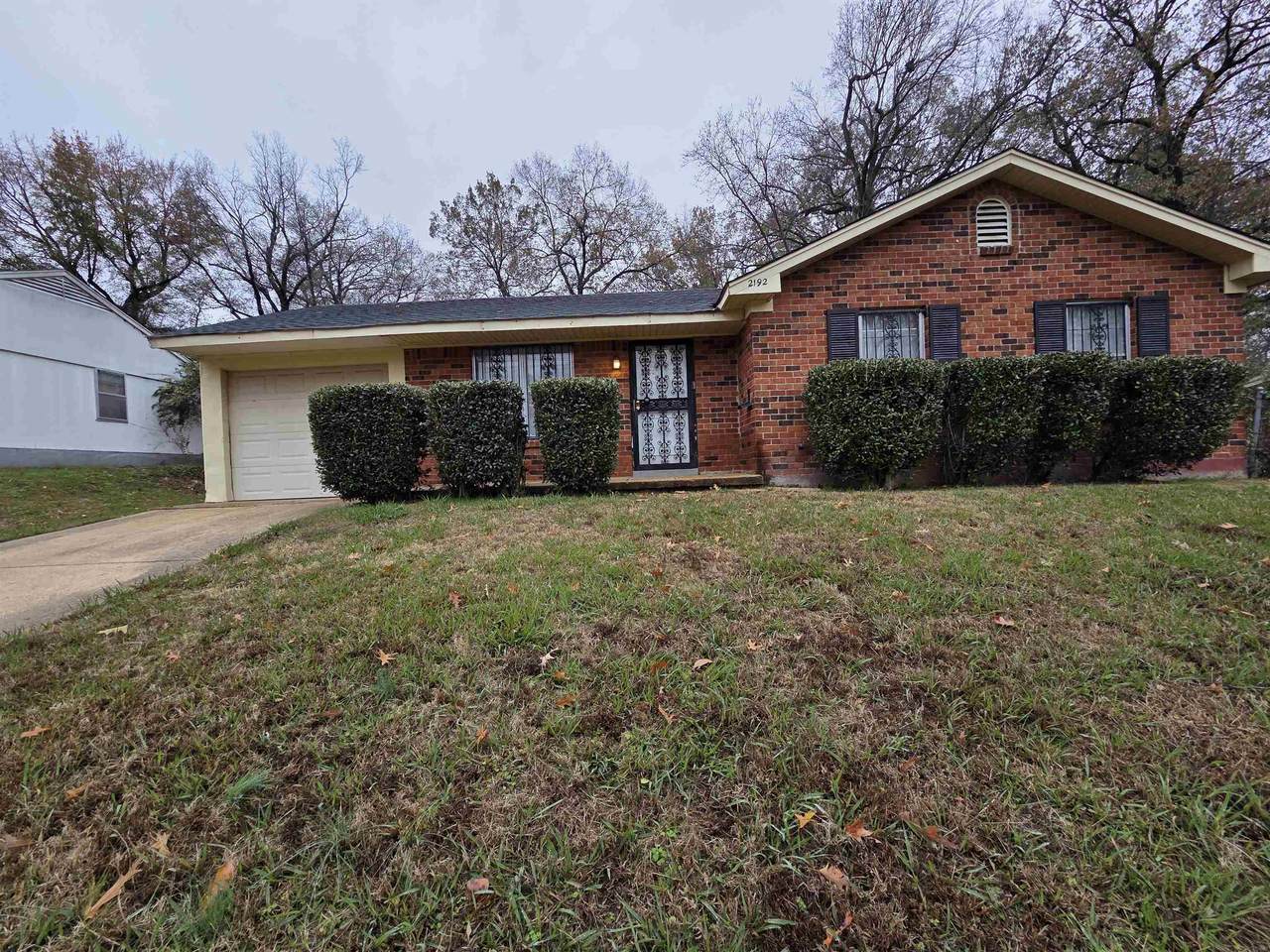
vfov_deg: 89.9
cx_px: 635
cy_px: 476
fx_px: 477
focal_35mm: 13
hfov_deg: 106.2
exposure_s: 1/365
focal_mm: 2.2
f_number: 2.2
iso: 50
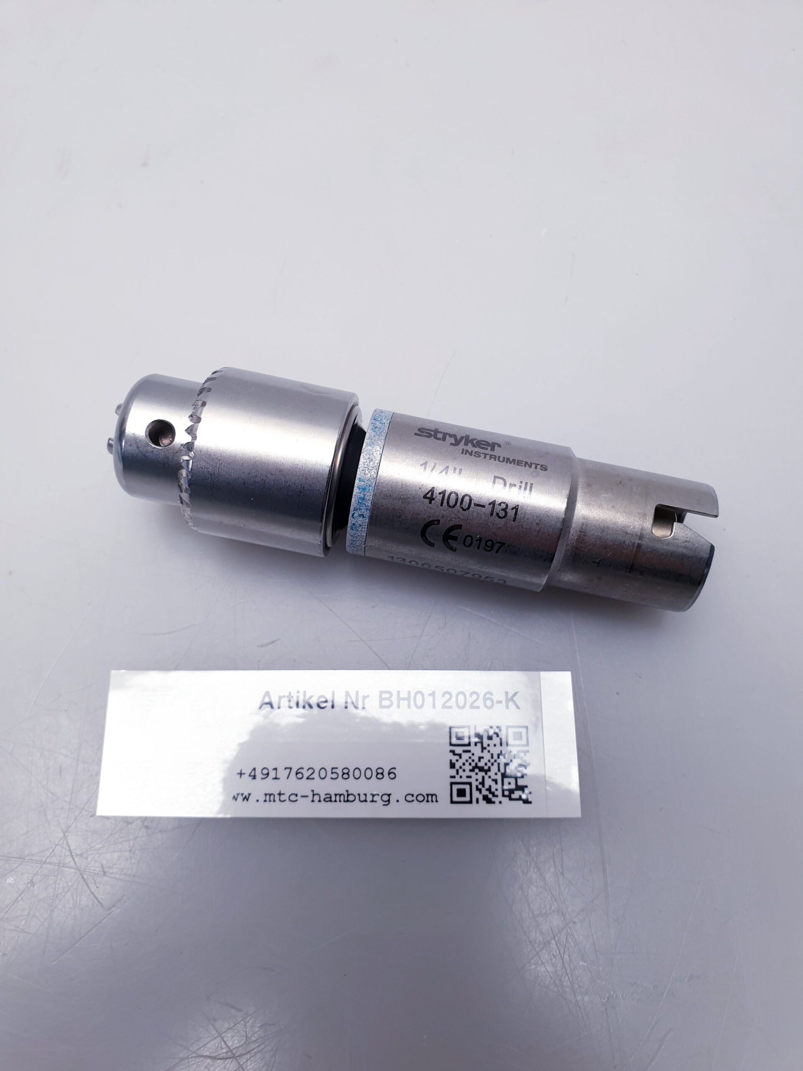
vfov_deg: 67.3
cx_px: 402
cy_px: 536
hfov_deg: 53.1
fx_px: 804
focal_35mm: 26
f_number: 2.4
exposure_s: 1/50
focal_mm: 4.3
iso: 50
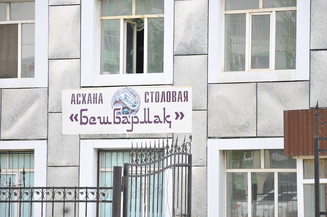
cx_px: 164
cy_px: 108
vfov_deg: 10.7
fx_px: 1157
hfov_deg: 16.1
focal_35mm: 128
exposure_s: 1/125
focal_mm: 85
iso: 200
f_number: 6.3
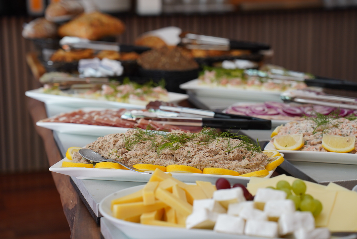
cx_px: 197
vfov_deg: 15.9
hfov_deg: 23.6
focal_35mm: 86
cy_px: 111
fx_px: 854
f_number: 4
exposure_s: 1/160
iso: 800
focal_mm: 75
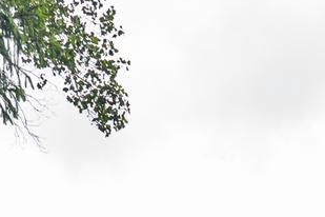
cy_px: 680
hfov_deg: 14.9
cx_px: 468
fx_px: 1167
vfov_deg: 8.6
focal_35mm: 129
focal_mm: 19.5
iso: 200
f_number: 7.1
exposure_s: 1/125
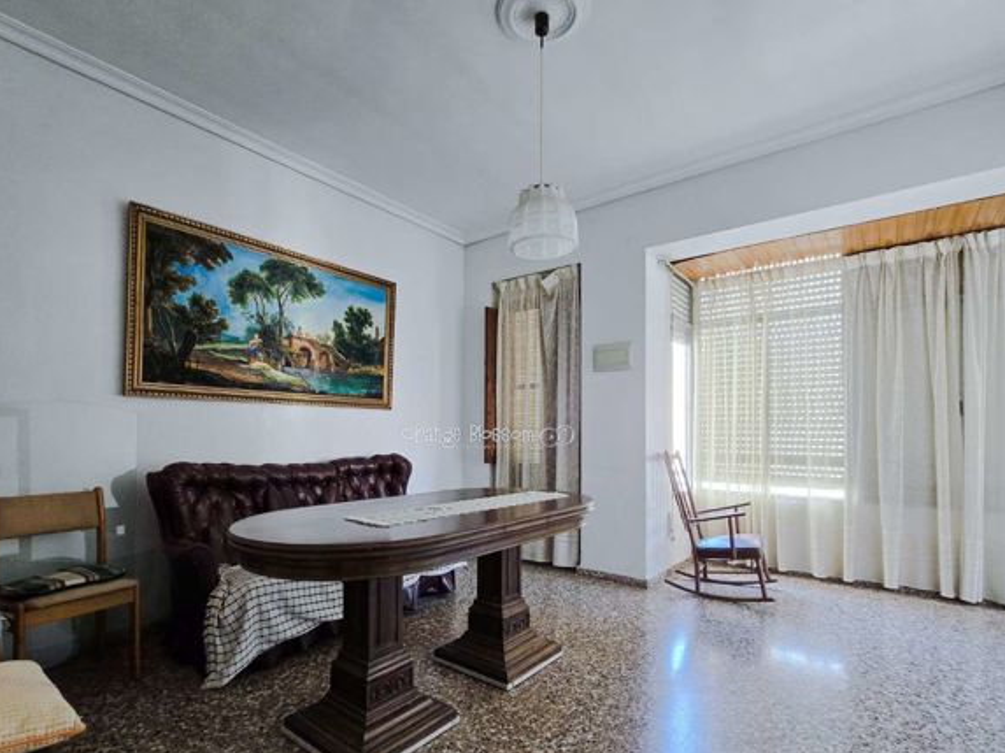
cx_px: 488
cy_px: 435
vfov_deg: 77.5
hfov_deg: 94.5
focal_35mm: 16
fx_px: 464
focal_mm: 2.2
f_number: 2.2
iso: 200
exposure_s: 1/50
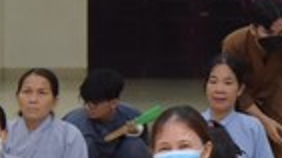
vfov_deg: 5.2
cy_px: 20
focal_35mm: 232
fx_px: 1733
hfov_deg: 9.0
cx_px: 434
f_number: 5
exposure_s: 1/160
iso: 2000
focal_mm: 48
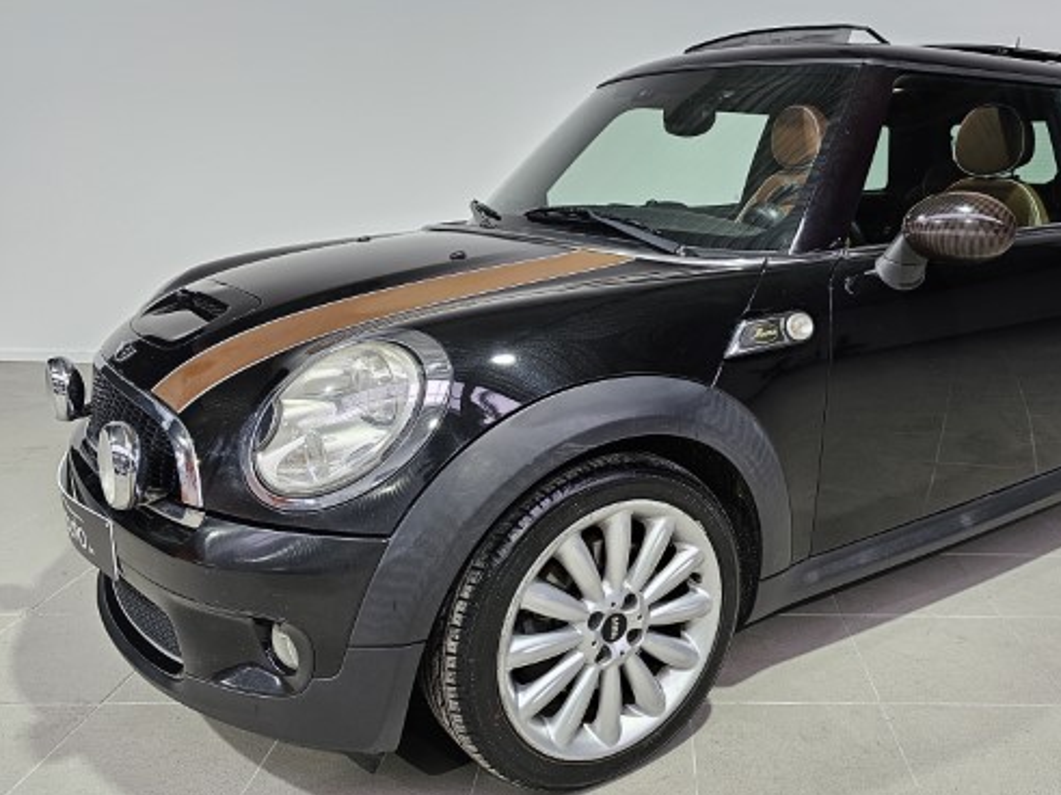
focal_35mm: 30
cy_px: 428
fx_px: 919
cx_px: 653
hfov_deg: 59.3
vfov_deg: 46.7
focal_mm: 6.3
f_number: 1.7
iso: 125
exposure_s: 1/100
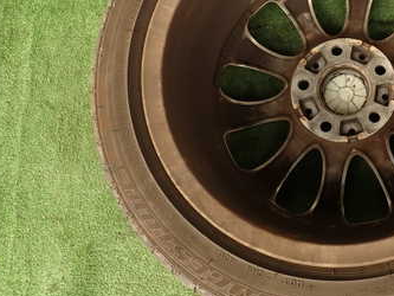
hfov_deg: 39.6
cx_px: 340
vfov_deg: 31.9
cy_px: 96
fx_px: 512
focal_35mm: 45
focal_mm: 4.5
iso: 100
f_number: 2.8
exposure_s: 1/125
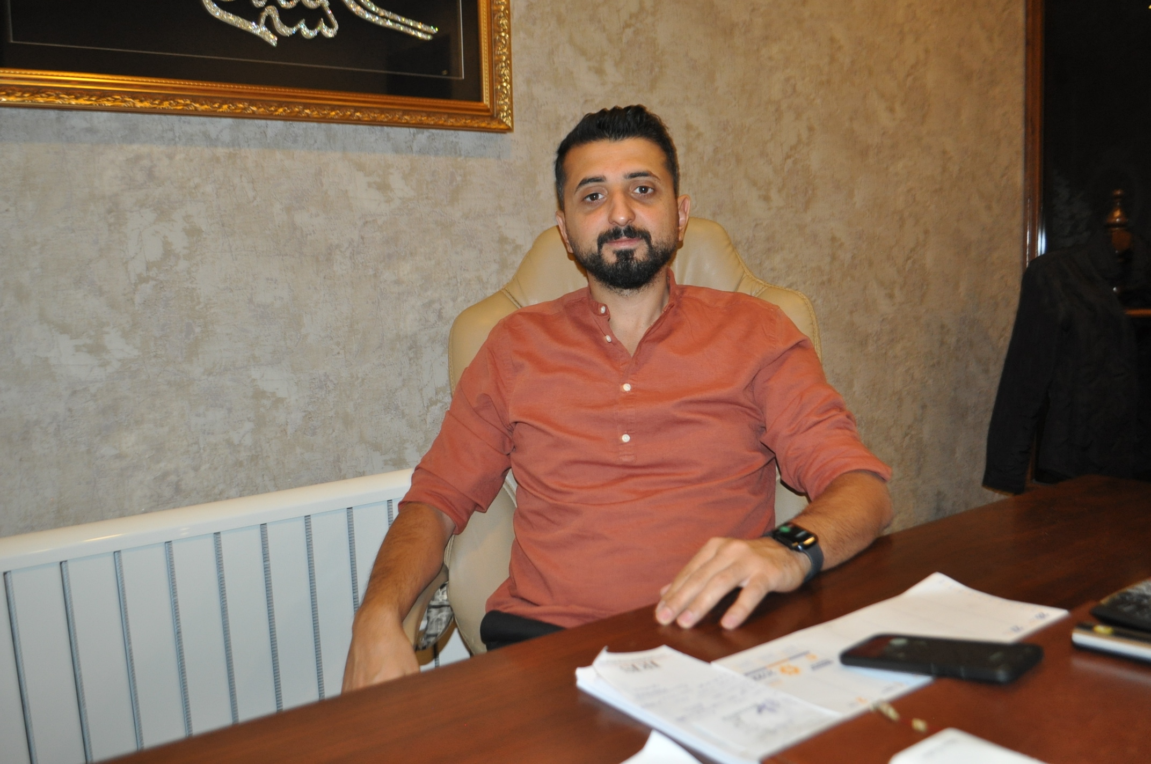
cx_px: 576
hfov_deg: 62.0
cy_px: 382
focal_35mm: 30
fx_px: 958
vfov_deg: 43.5
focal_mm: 20
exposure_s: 1/60
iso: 800
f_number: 3.8
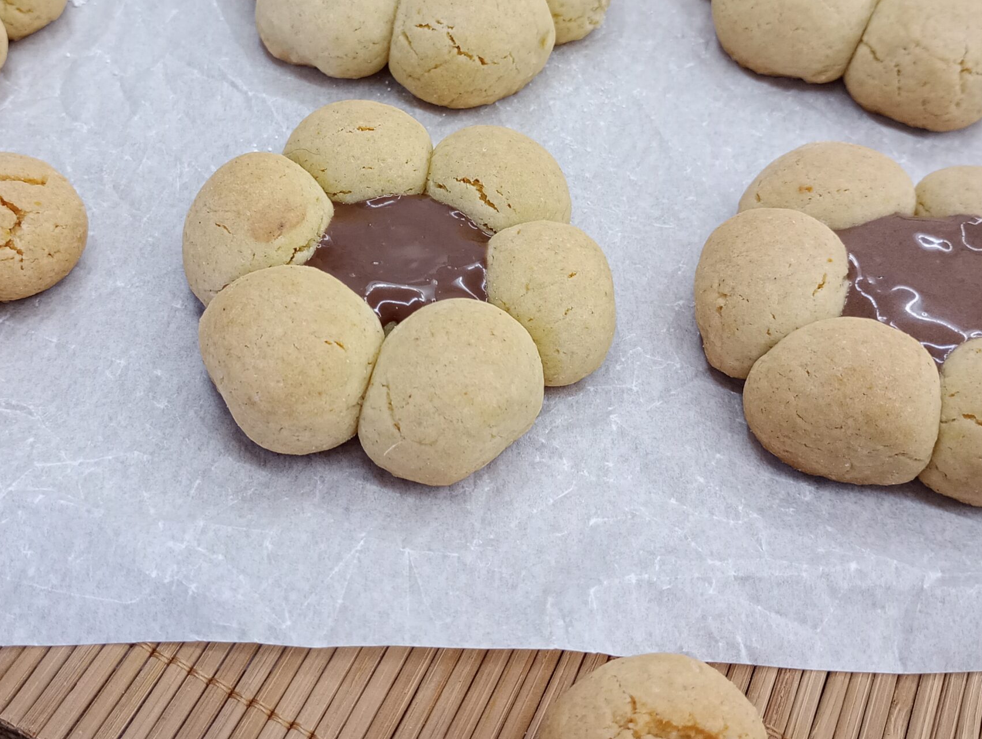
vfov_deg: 34.0
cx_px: 429
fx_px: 1193
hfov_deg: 44.6
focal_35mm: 42
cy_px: 229
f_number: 1.8
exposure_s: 1/50
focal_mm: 4.27
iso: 475
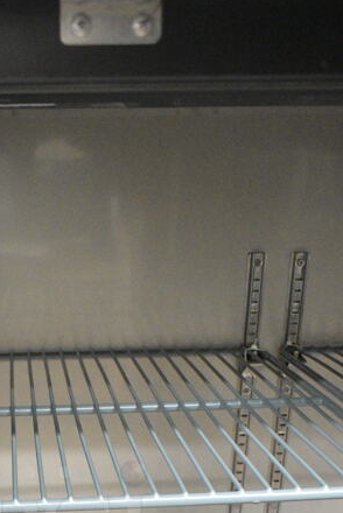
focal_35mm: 56
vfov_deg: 32.6
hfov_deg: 23.8
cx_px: 65
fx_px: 799
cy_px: 521
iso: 6400
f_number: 4.5
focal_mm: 18
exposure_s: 1/80
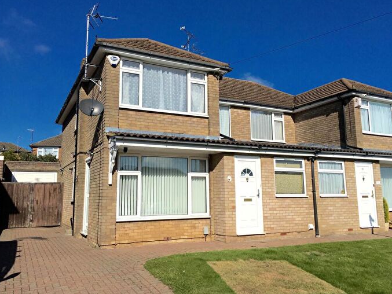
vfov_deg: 46.8
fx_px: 340
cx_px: 194
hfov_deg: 60.0
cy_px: 145
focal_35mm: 30
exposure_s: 1/4808
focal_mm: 4.15
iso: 25
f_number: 2.2
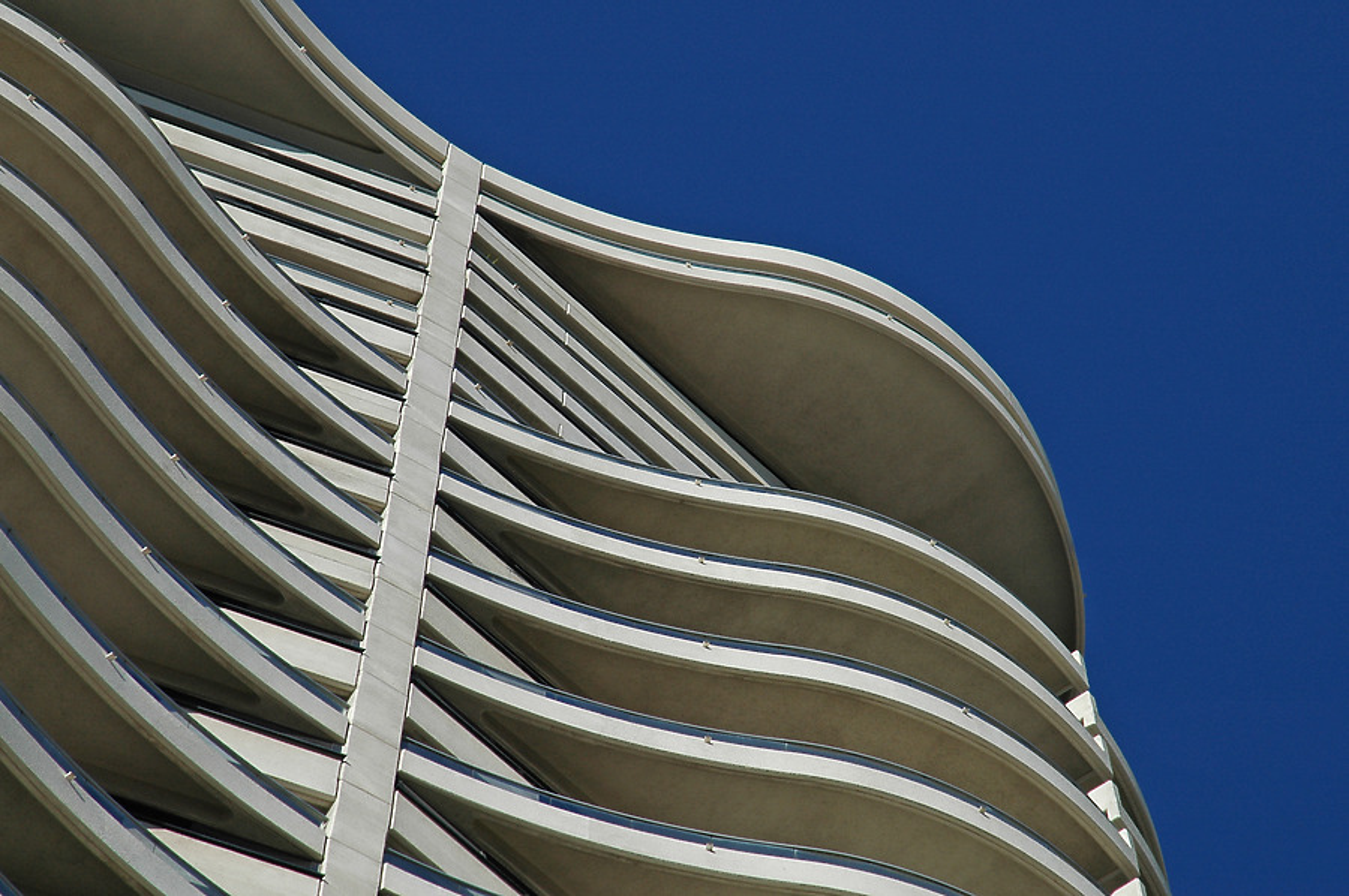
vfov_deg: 6.1
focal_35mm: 225
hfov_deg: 9.2
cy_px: 448
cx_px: 674
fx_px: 8422
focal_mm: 150
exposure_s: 1/1000
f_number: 8
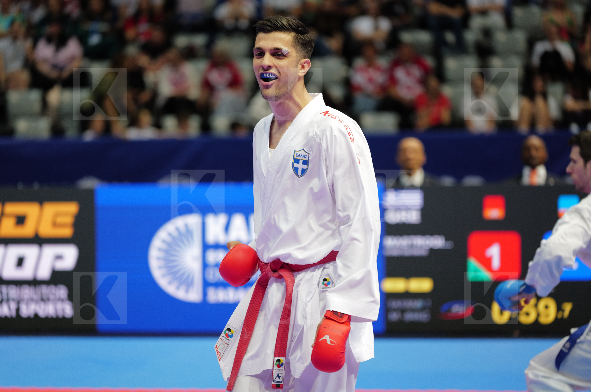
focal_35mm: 160
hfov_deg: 12.9
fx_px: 2622
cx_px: 296
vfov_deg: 8.5
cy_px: 196
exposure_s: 1/1000
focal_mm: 160
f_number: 2.8
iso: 2500
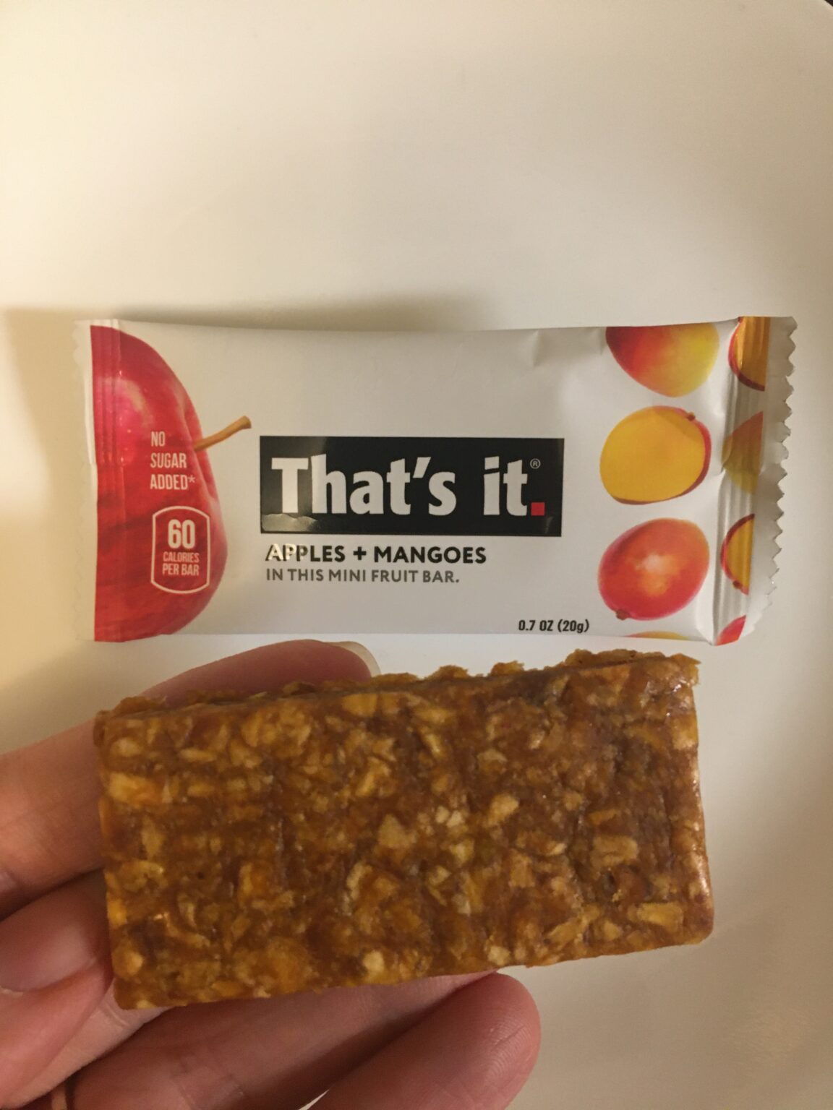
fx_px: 930
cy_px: 555
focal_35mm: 29
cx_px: 416
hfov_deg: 48.2
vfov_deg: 61.7
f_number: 2.2
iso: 200
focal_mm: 4.15
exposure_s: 1/24
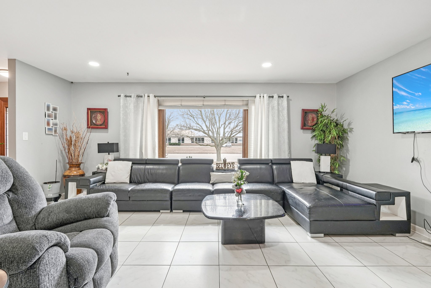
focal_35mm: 18
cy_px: 144
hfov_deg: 91.6
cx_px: 216
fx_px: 209
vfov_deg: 68.9
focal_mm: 17.5
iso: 320
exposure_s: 1/13
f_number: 8
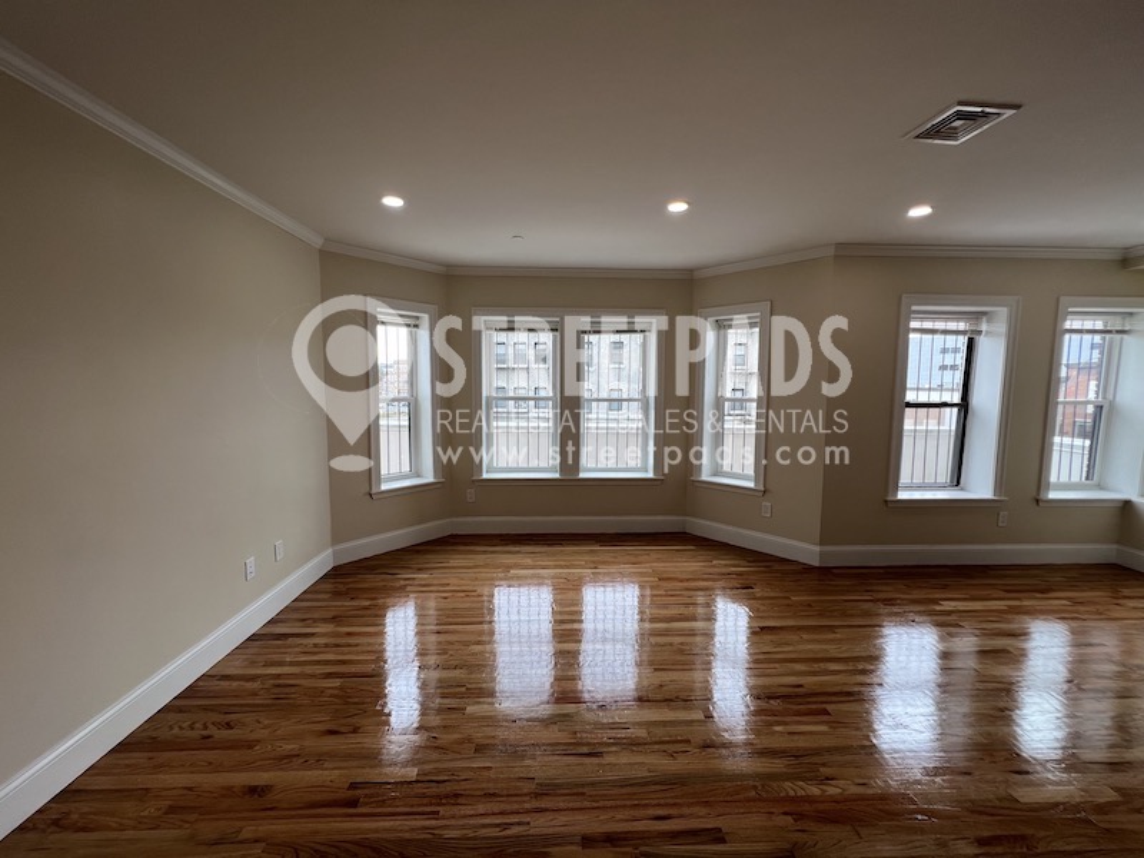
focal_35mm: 13
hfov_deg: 106.2
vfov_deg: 89.9
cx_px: 572
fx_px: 430
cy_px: 429
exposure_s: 1/120
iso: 32
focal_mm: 1.57
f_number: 1.8
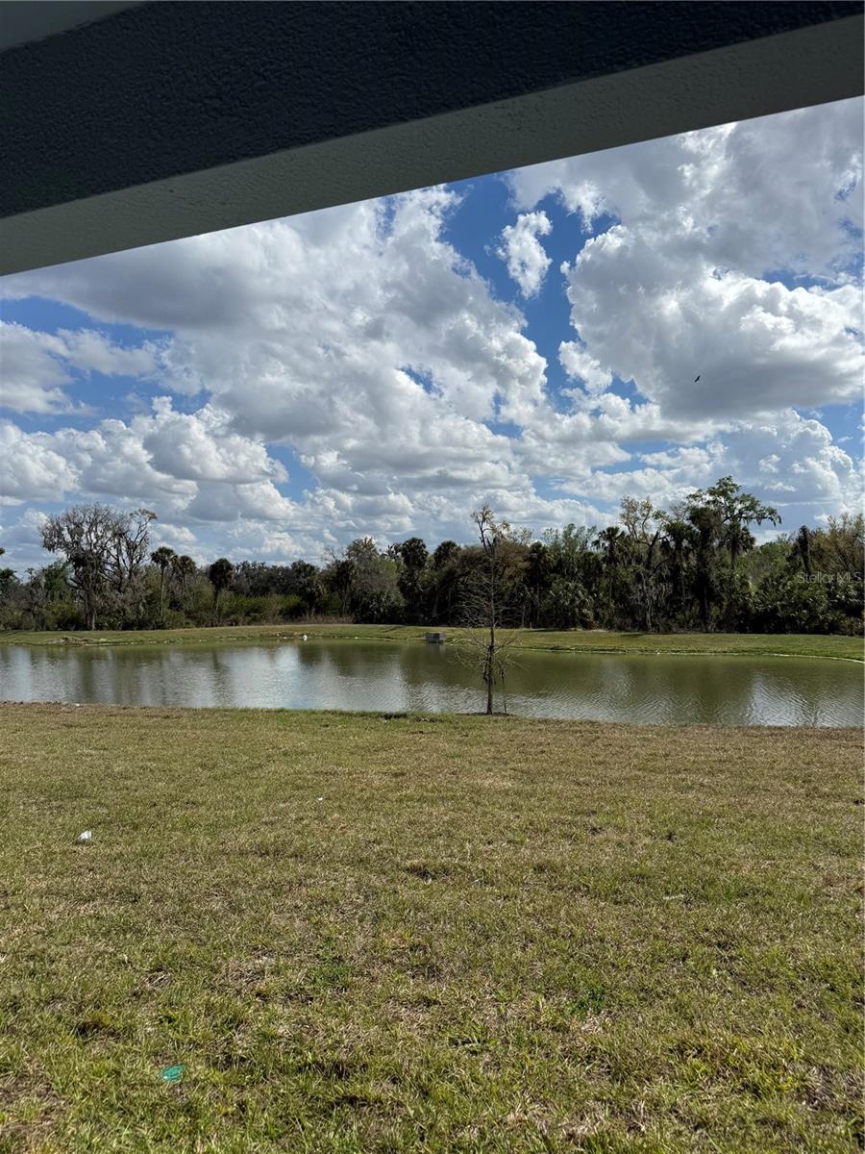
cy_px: 577
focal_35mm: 24
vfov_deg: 71.6
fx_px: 800
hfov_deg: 56.8
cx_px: 432
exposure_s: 1/10309
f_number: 1.78
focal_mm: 6.76
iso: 80
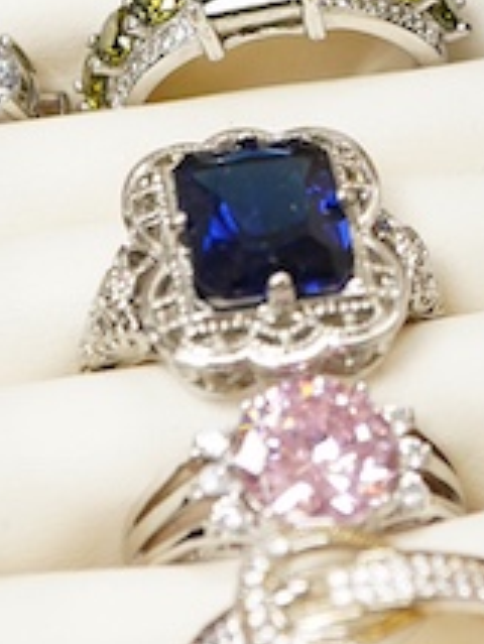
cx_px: 420
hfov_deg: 8.1
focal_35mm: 183
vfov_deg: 10.7
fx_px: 3408
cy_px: 24
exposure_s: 1/125
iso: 1250
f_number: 8
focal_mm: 30
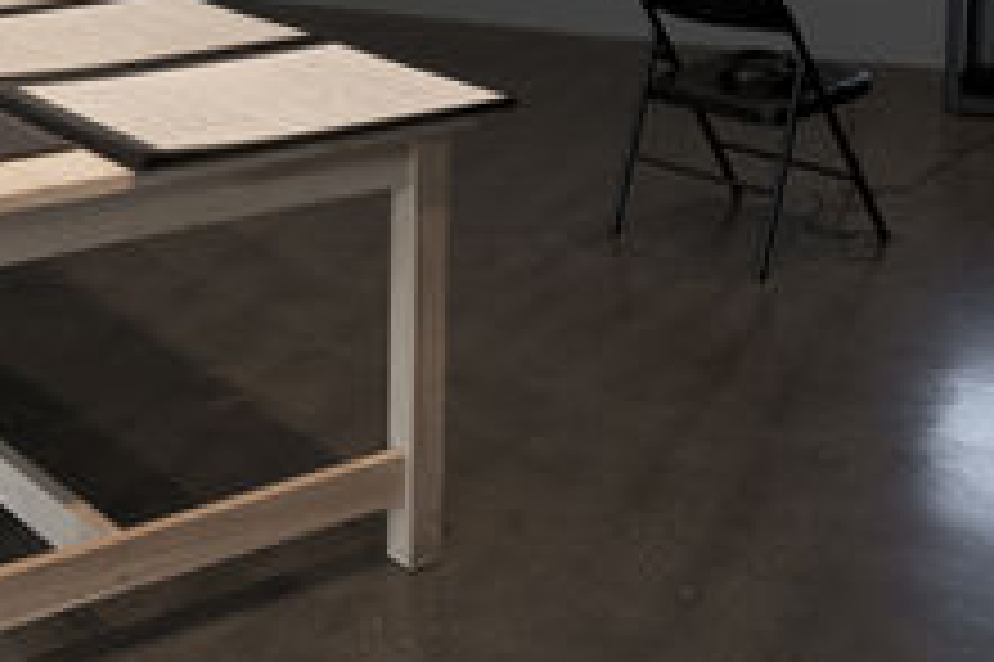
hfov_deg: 29.5
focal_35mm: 68
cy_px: 108
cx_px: 324
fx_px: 1876
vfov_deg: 19.7
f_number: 9
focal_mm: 30
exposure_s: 3
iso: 100
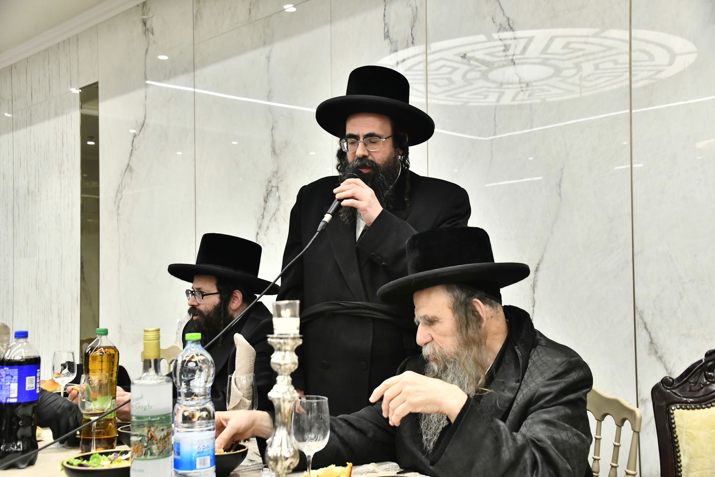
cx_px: 358
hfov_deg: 44.5
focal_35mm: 44
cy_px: 238
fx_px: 874
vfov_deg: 30.5
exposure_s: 1/200
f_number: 5.6
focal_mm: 44
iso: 3200
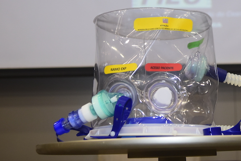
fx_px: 502
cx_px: 166
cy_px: 15
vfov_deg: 17.9
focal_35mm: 75
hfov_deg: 26.8
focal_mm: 26
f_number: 5
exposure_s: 1/100
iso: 500
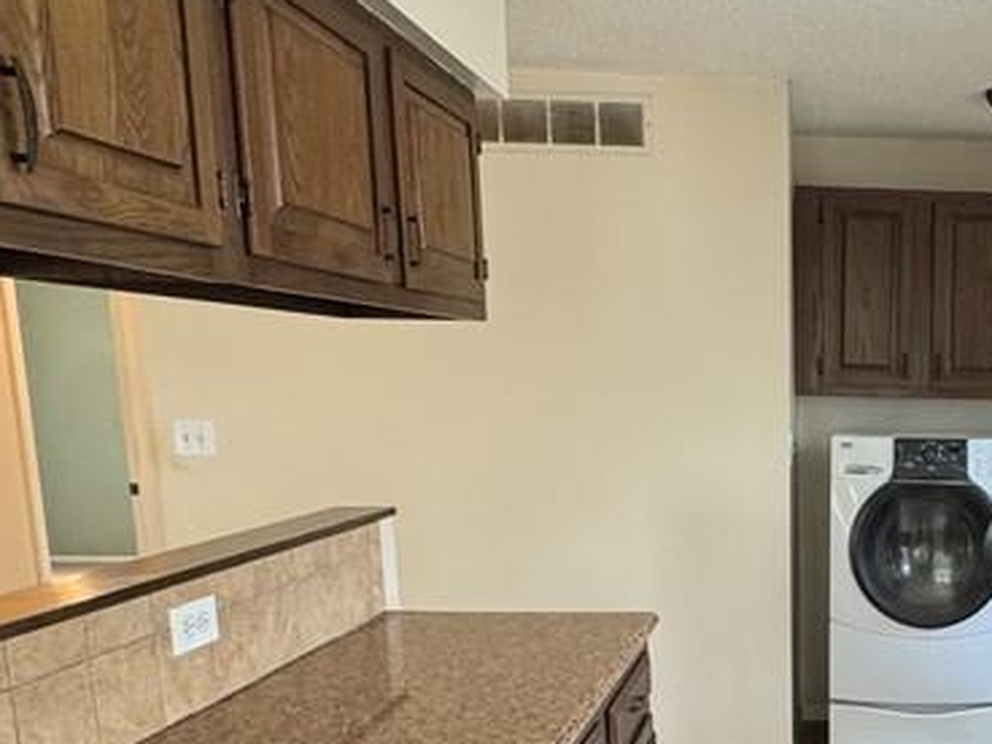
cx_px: 922
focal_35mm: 39
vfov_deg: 35.7
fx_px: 1118
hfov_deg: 43.1
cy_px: 590
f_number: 2.2
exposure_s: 1/60
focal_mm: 2.22
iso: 250
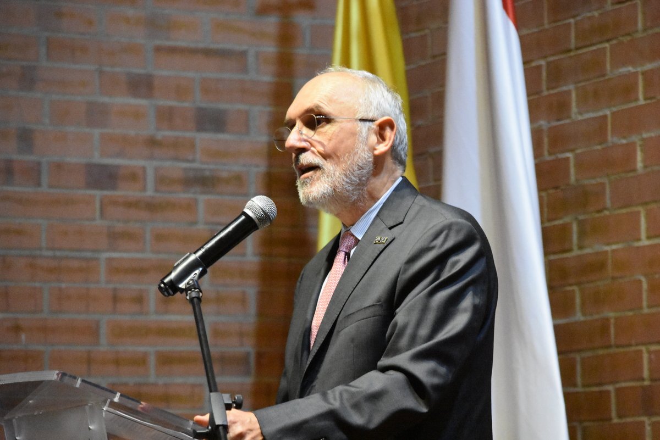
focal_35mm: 202
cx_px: 330
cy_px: 220
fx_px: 3714
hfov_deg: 10.2
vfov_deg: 6.8
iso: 12800
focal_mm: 135
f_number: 4.8
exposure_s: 1/100
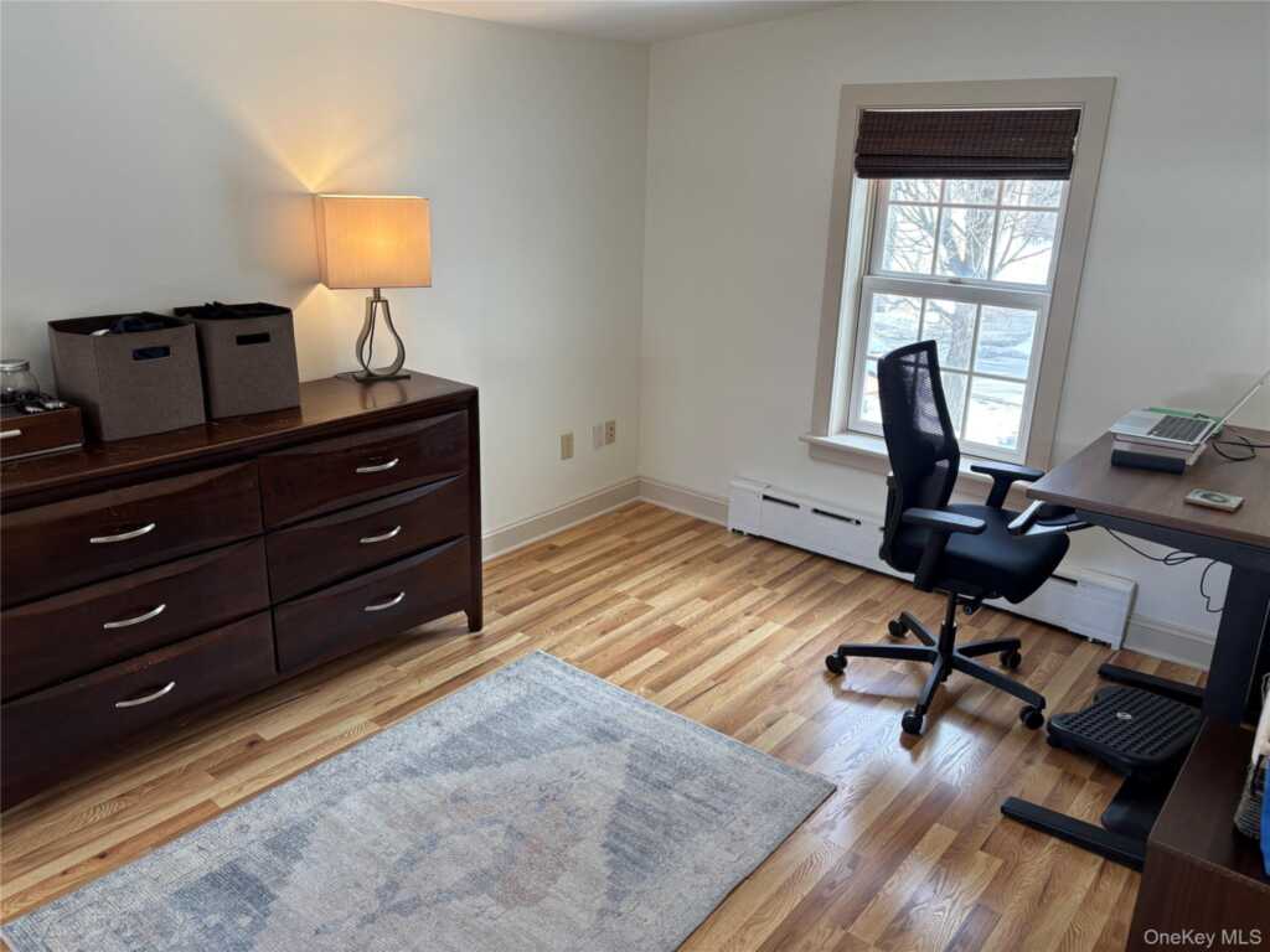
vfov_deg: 53.1
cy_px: 476
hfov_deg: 67.3
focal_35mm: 26
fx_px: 954
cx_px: 635
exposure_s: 1/120
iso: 100
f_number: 1.6
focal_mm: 5.96
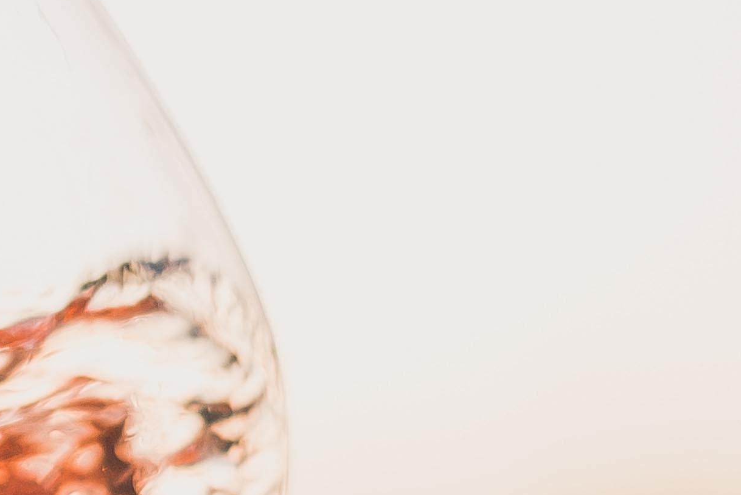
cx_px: -864
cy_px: 581
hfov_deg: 7.9
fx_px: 5086
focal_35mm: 247
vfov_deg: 5.5
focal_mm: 50
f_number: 2.2
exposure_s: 1/250
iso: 200
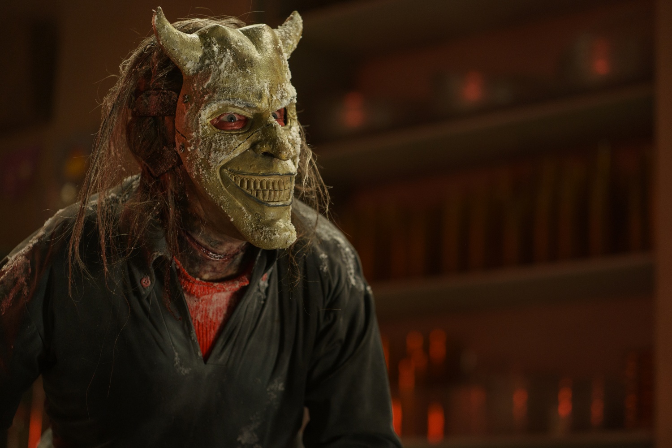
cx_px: 336
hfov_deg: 23.9
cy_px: 224
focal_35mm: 85
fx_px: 1587
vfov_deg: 16.1
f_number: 2.5
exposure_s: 1/250
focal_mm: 85
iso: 2500
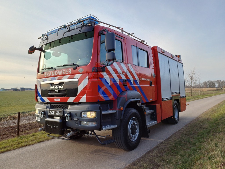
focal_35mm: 25
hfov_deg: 69.4
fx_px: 162
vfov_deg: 54.9
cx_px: 112
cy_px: 84
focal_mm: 4.65
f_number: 1.8
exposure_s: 1/444
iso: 50
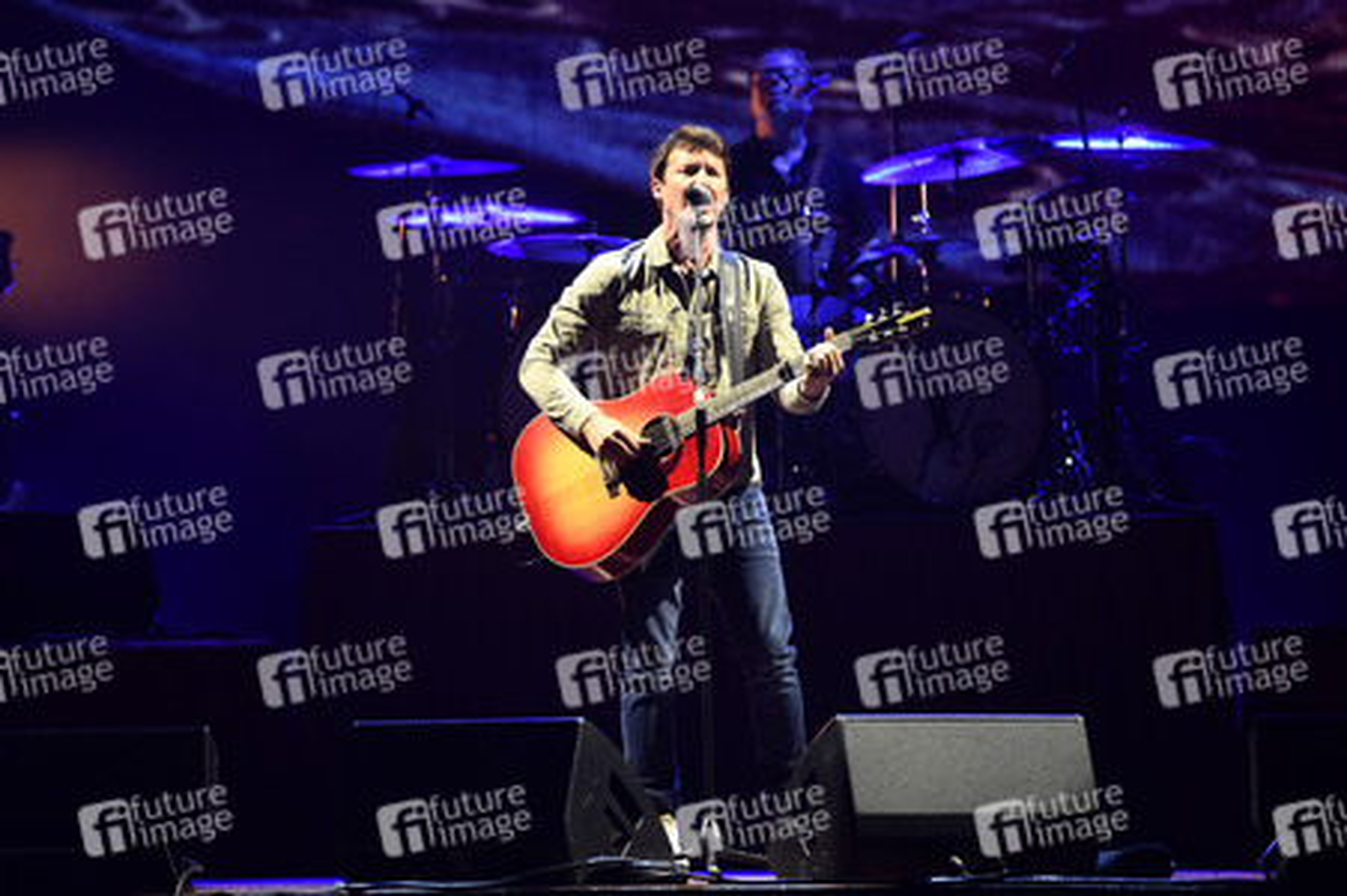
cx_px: 674
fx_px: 7478
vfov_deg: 6.9
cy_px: 448
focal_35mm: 200
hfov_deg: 10.3
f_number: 4
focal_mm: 200
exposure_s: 1/320
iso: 1600
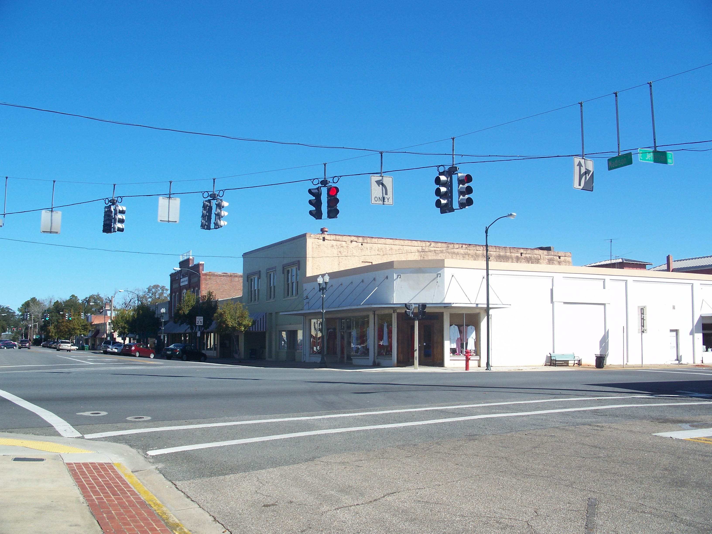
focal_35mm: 37
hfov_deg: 50.1
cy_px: 267
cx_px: 356
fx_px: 761
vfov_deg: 38.7
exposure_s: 1/500
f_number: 4
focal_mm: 7.8
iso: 64
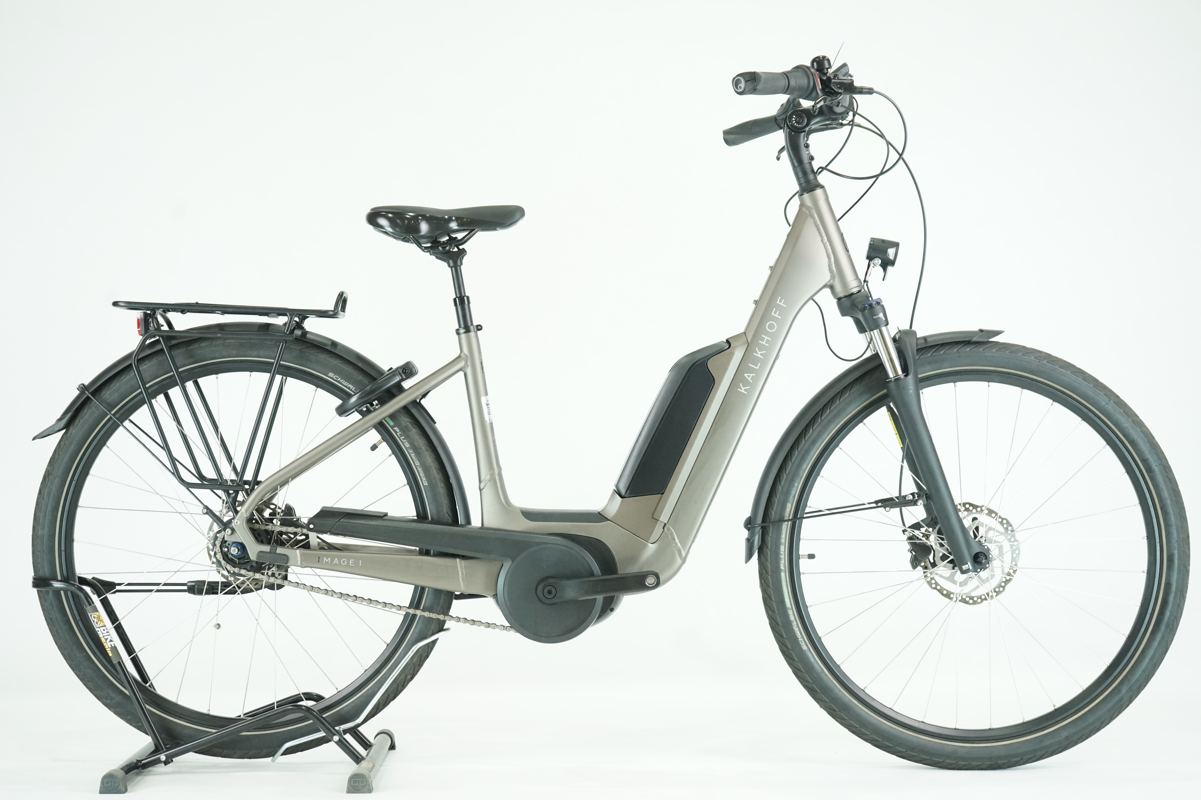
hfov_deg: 36.9
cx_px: 600
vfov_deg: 25.1
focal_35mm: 54
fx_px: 1801
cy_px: 400
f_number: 5.6
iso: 2500
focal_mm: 54
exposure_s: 1/200
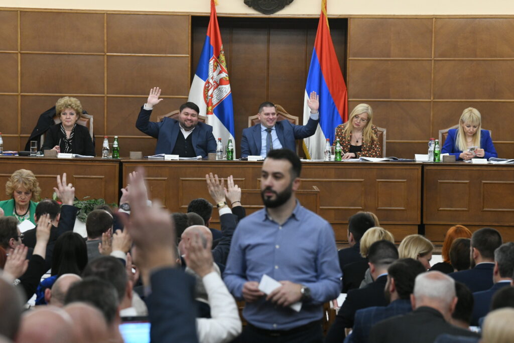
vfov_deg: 10.2
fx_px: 1928
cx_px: 257
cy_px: 172
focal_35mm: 135
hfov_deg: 15.2
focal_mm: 135
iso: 4000
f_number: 5.6
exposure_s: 1/250
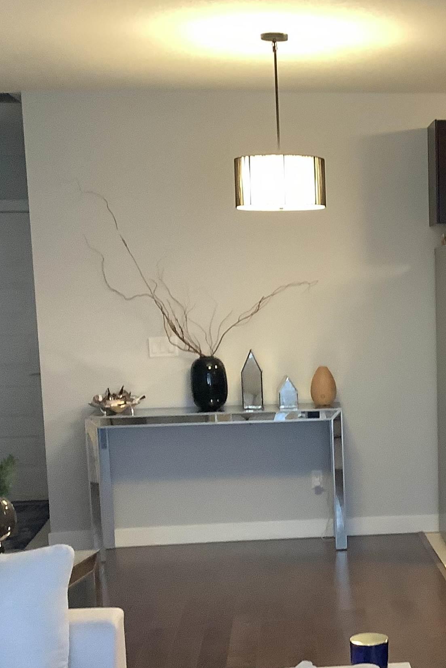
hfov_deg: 21.9
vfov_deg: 33.2
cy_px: 433
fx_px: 1115
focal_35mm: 60
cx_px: 427
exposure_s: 1/33
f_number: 2.4
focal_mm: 3.3
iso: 320
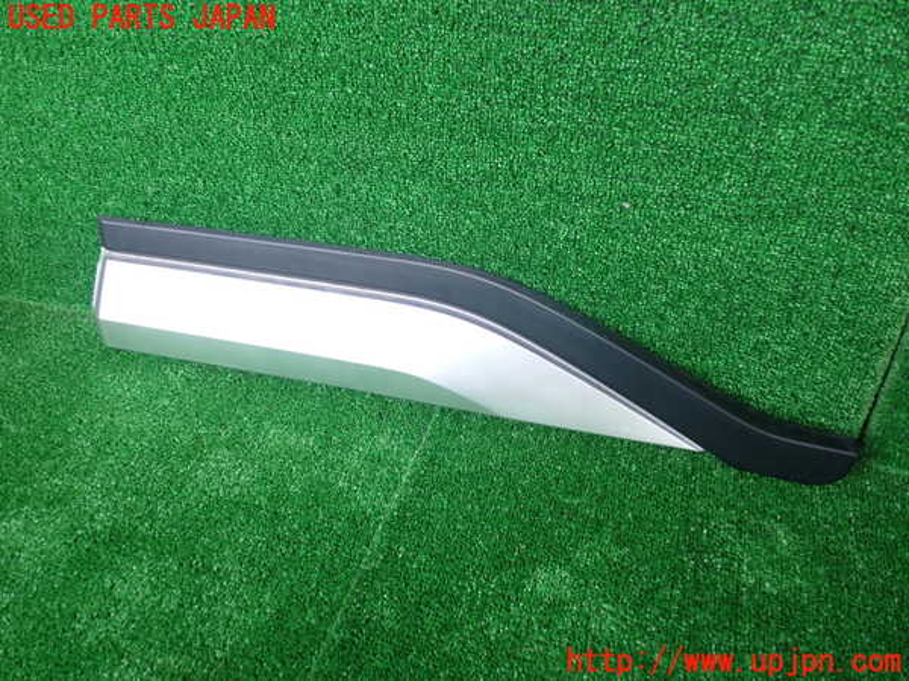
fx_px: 788
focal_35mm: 30
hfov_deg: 60.0
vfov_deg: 46.8
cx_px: 454
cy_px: 340
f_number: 2.3
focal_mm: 5.4
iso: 200
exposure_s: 1/125
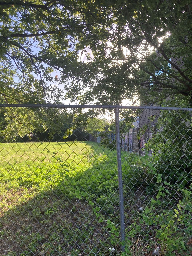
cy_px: 128
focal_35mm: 28
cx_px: 96
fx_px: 207
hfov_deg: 49.7
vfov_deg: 63.4
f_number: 1.8
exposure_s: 1/428
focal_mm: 3.99
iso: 20
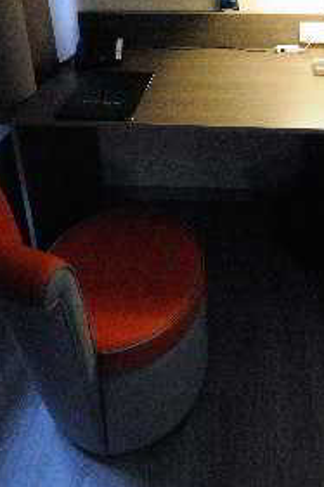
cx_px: 221
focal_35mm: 32
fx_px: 432
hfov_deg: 40.5
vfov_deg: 49.4
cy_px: 14
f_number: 4
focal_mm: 10
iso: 3200
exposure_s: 1/20
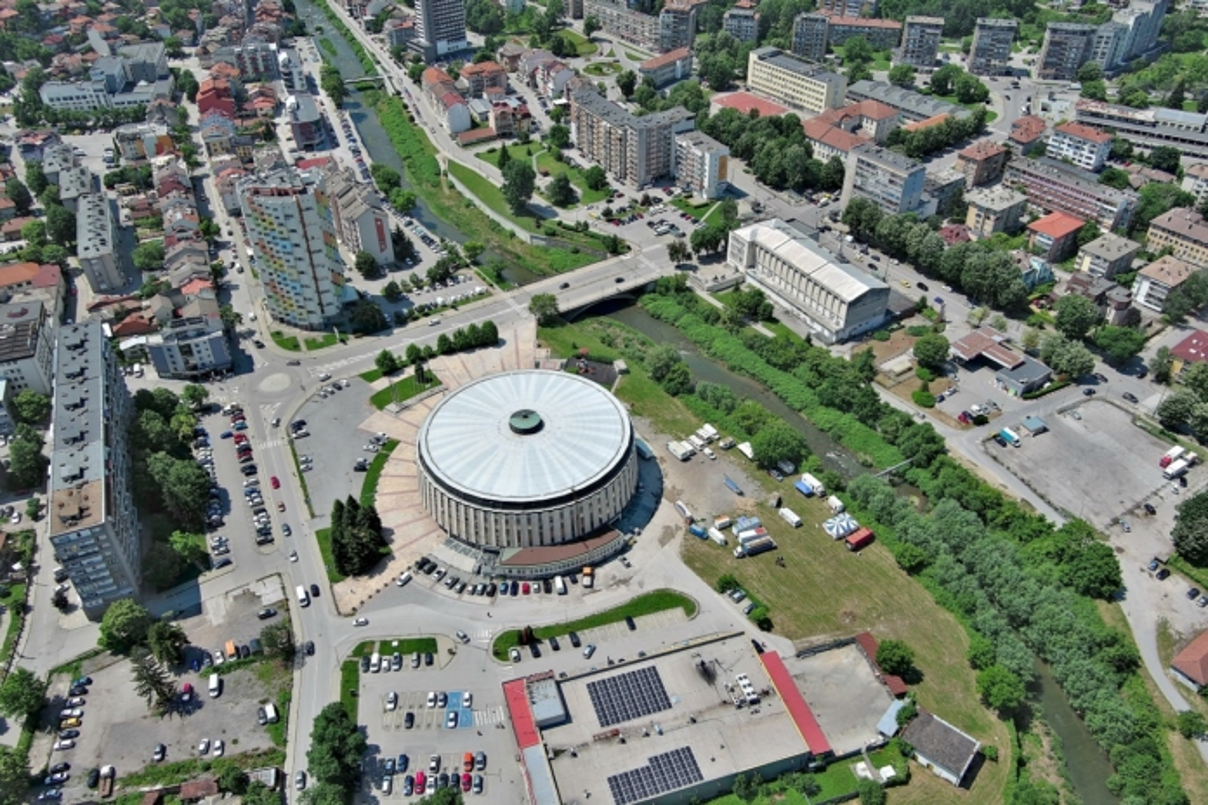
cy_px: 402
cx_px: 604
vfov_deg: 45.0
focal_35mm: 29
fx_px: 973
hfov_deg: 63.7
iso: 101
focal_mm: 10.57
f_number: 2.8
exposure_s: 1/1908
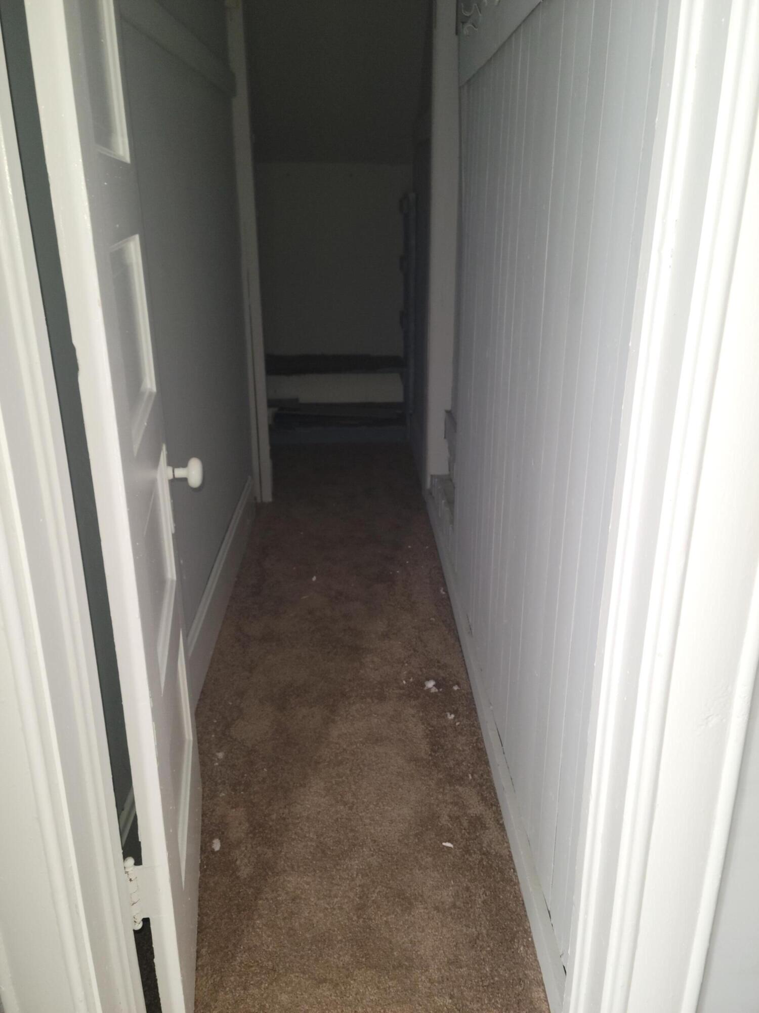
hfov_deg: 49.7
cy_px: 506
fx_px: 819
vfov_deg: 63.4
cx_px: 380
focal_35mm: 28
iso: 100
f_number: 2
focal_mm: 5.9
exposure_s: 1/30
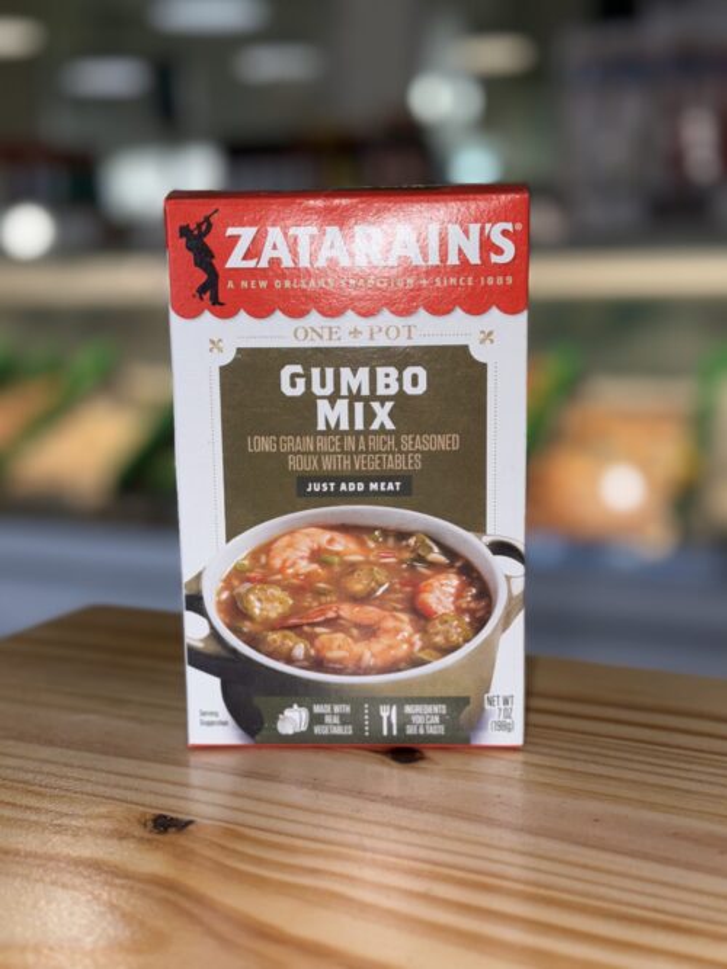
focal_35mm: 48
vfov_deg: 39.7
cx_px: 364
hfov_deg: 30.3
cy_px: 484
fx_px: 1345
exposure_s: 1/385
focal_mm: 6.76
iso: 50
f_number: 1.78
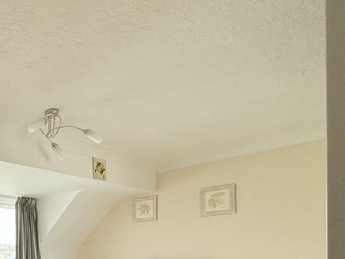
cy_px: 253
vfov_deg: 40.4
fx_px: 309
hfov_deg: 45.8
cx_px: -22
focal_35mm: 31
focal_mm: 2.22
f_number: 2.2
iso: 64
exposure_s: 1/100
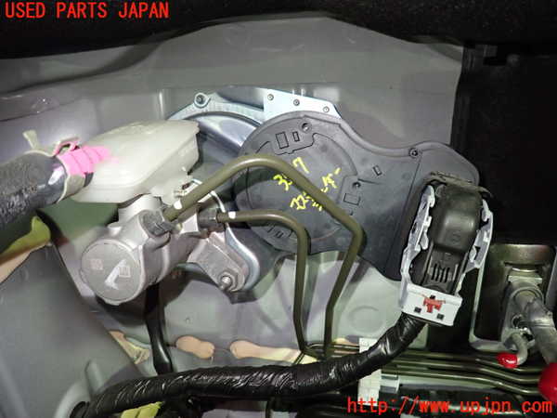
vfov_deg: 54.9
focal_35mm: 25
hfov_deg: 69.4
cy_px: 209
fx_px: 402
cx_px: 278
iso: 500
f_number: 2
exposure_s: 1/30
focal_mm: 4.5
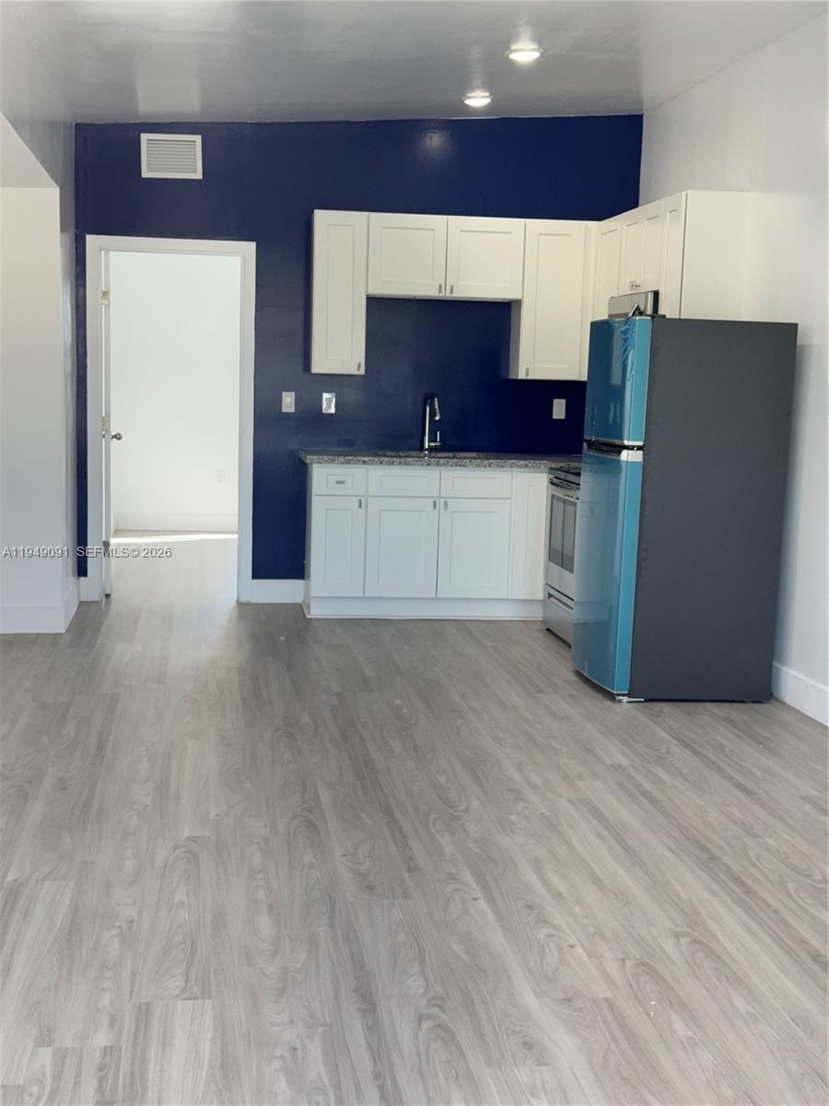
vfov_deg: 39.7
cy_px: 553
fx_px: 1533
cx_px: 414
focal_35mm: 48
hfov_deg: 30.3
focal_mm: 6.86
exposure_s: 1/156
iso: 100
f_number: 1.78
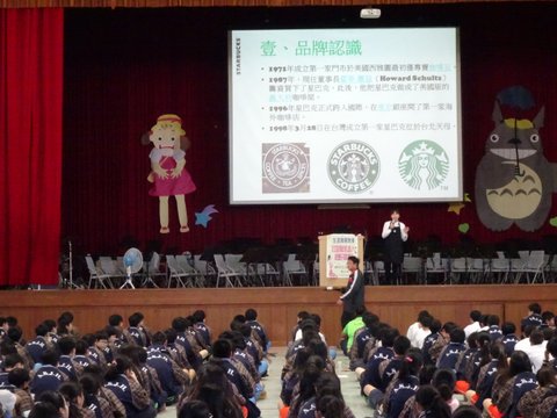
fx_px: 1255
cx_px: 278
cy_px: 209
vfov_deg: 18.9
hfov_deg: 25.0
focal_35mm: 78
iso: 3200
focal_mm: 13.26
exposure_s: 1/80
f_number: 5
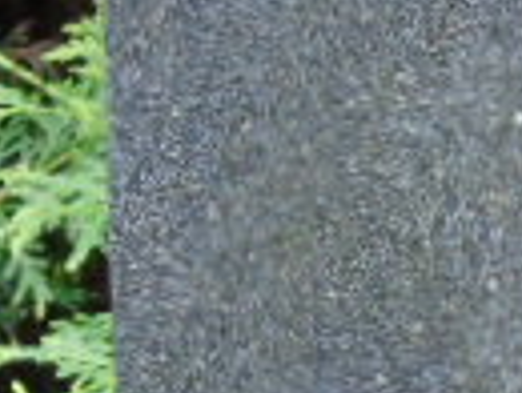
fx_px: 12041
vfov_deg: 1.9
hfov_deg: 2.5
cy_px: 890
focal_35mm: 797
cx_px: 1217
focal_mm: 29
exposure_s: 1/125
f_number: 4.9
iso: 400
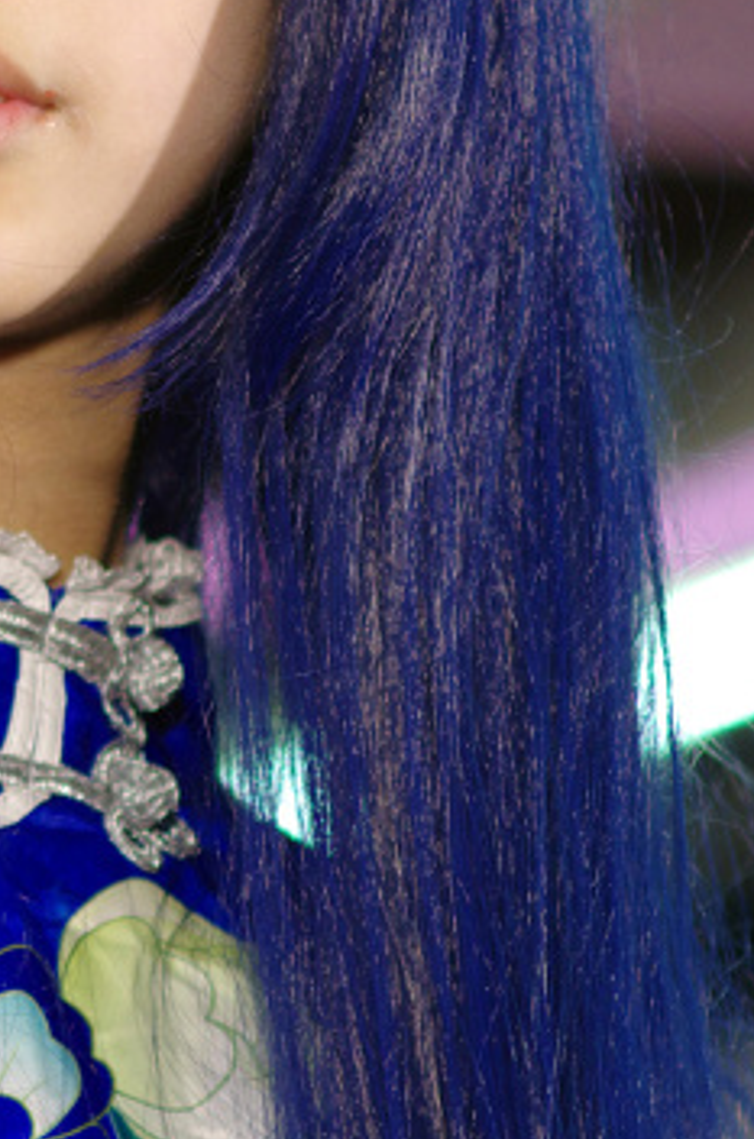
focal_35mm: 358
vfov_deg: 5.8
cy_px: 524
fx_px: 11302
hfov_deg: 3.8
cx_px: -15
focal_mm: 70
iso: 200
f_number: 2.8
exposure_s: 1/50
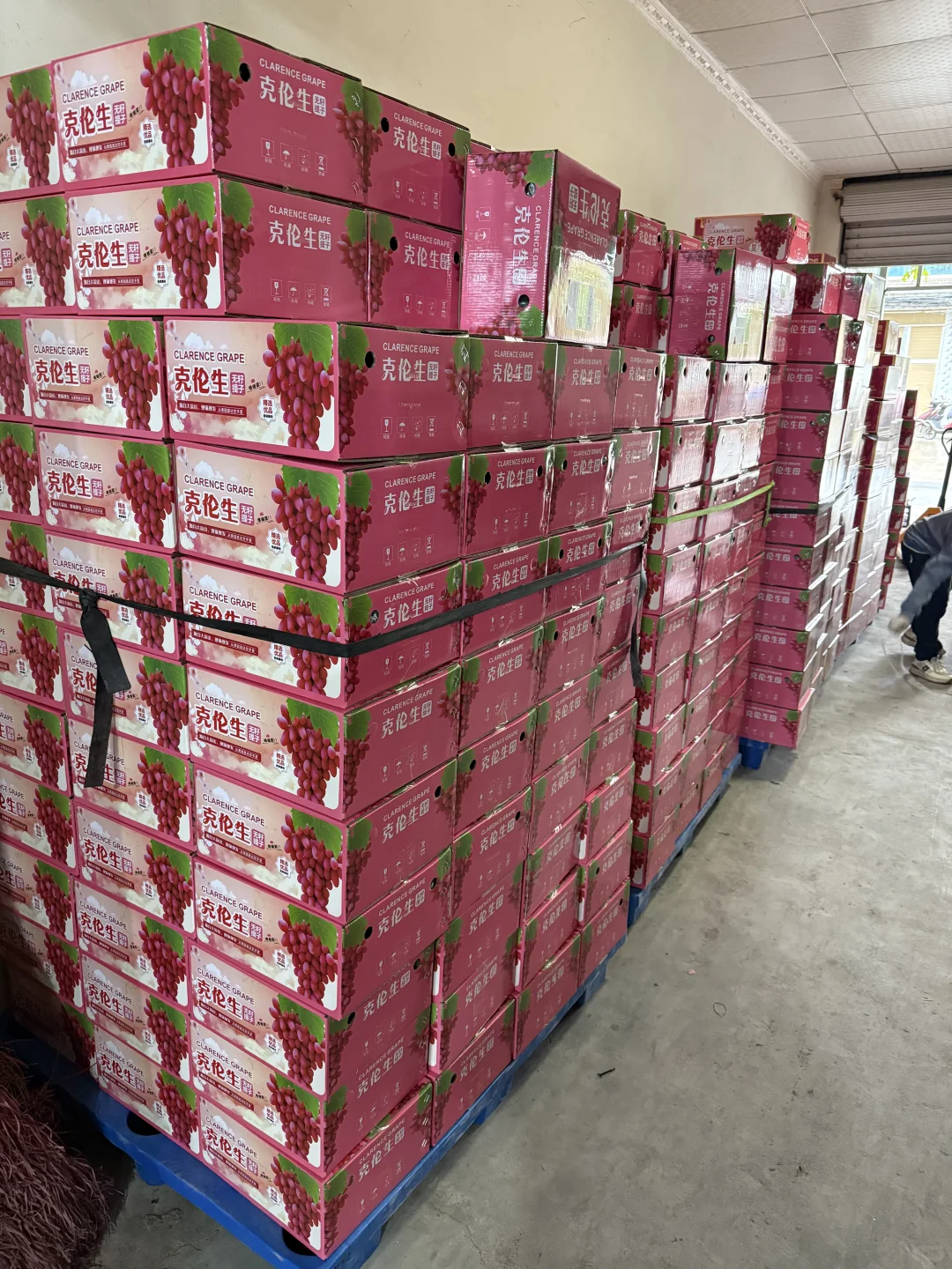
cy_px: 634
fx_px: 880
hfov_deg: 56.8
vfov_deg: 71.6
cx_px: 476
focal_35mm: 24
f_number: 1.78
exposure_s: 1/33
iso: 640
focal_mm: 6.76
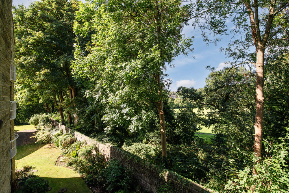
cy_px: 96
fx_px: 120
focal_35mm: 15
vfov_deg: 77.4
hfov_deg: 100.4
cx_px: 144
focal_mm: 15
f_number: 8
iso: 200
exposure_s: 1/250
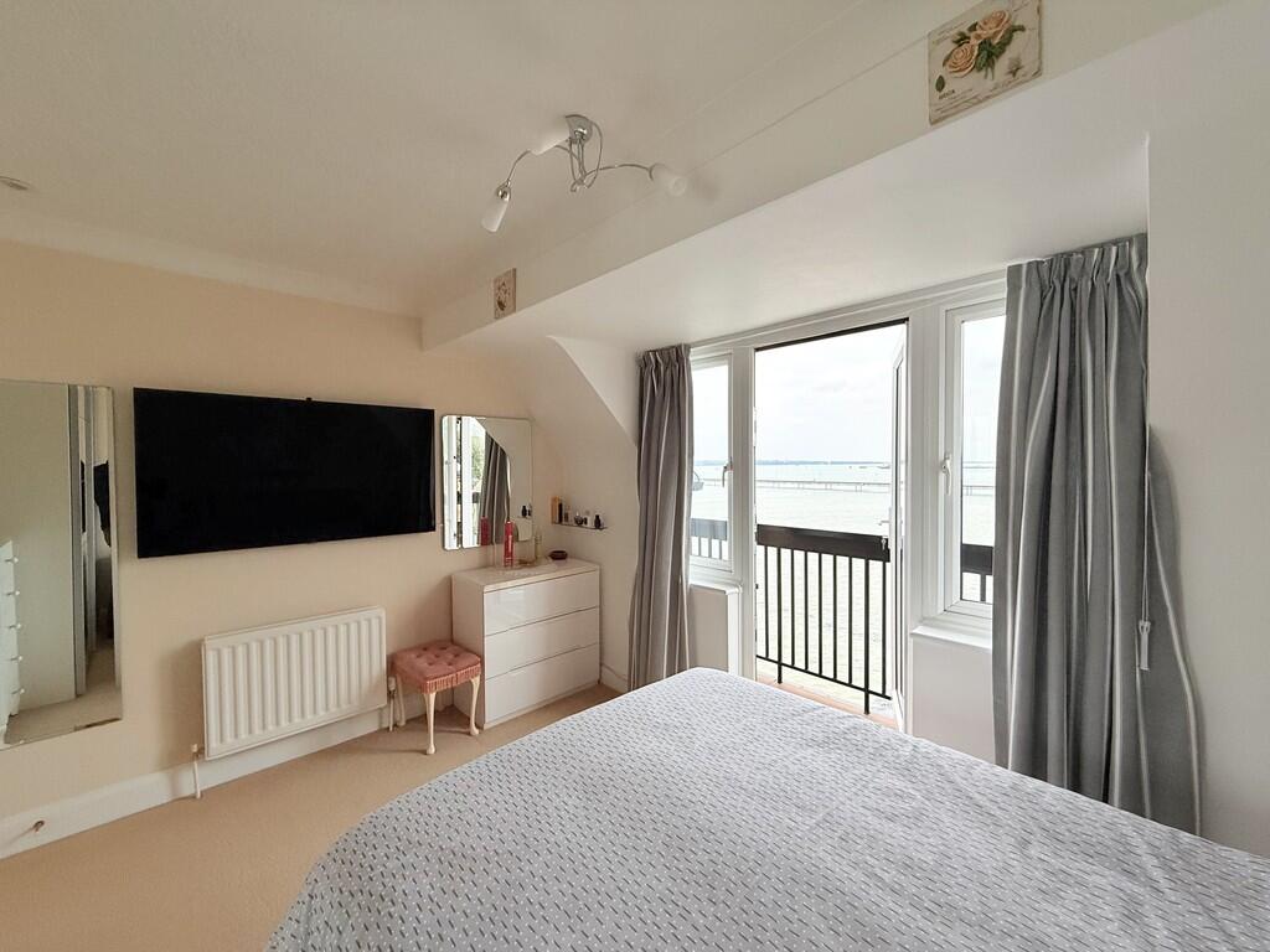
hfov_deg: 102.1
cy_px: 476
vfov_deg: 85.7
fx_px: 514
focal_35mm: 14
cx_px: 635
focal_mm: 2.22
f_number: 2.2
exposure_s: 1/241
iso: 64
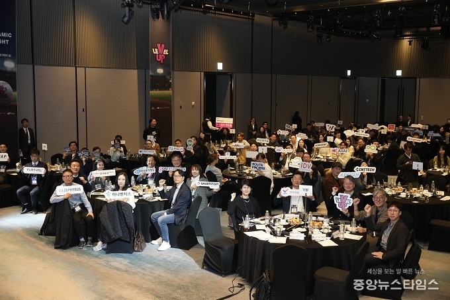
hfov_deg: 46.6
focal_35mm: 42
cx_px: 225
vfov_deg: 32.0
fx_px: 522
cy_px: 150
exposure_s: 1/125
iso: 1600
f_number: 3.5
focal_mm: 41.8
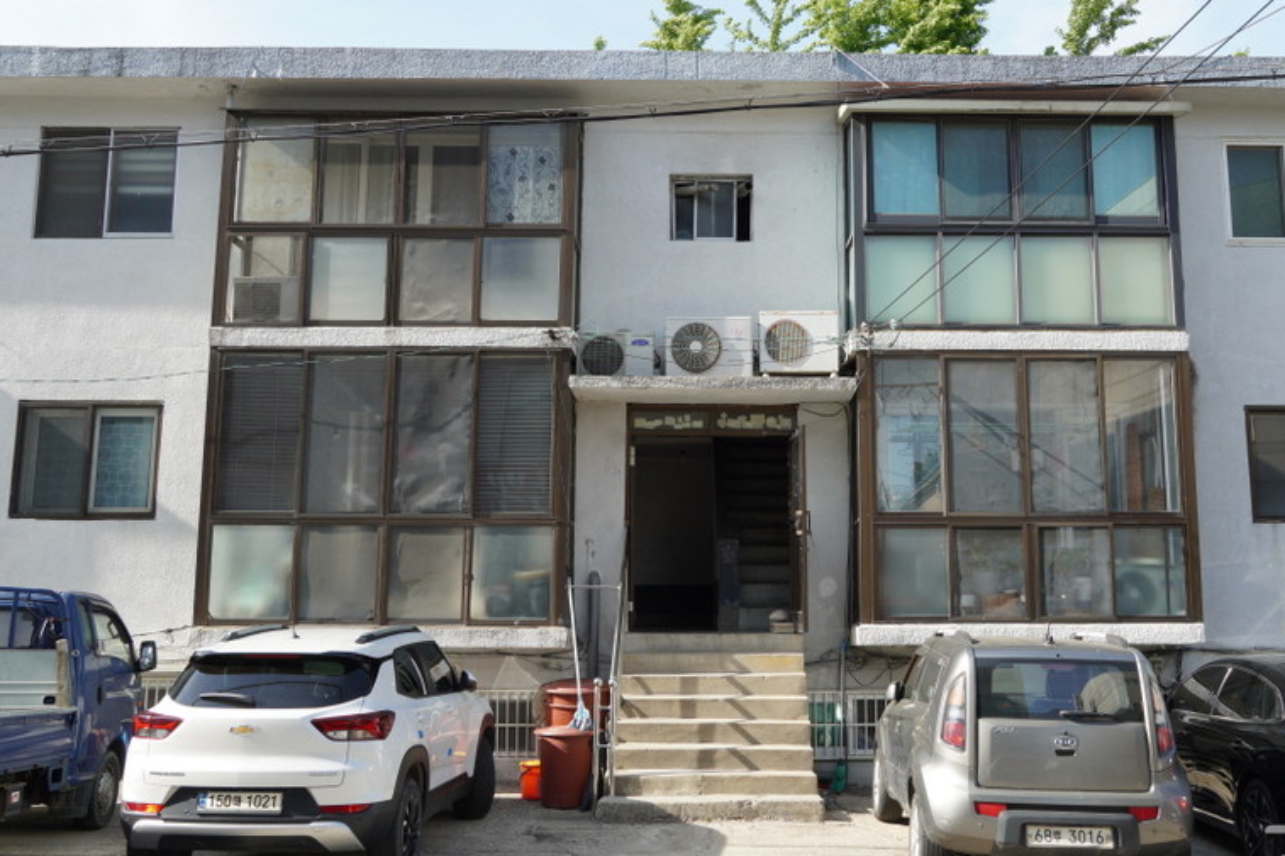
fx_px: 1356
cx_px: 729
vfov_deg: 35.0
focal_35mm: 38
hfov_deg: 50.6
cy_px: 378
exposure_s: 1/100
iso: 125
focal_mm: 20
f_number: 8
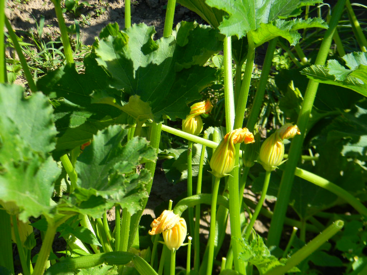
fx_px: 880
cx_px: 184
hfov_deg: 23.6
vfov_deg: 17.8
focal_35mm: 83
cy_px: 138
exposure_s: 1/290
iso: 80
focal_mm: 15.1
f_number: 4.5
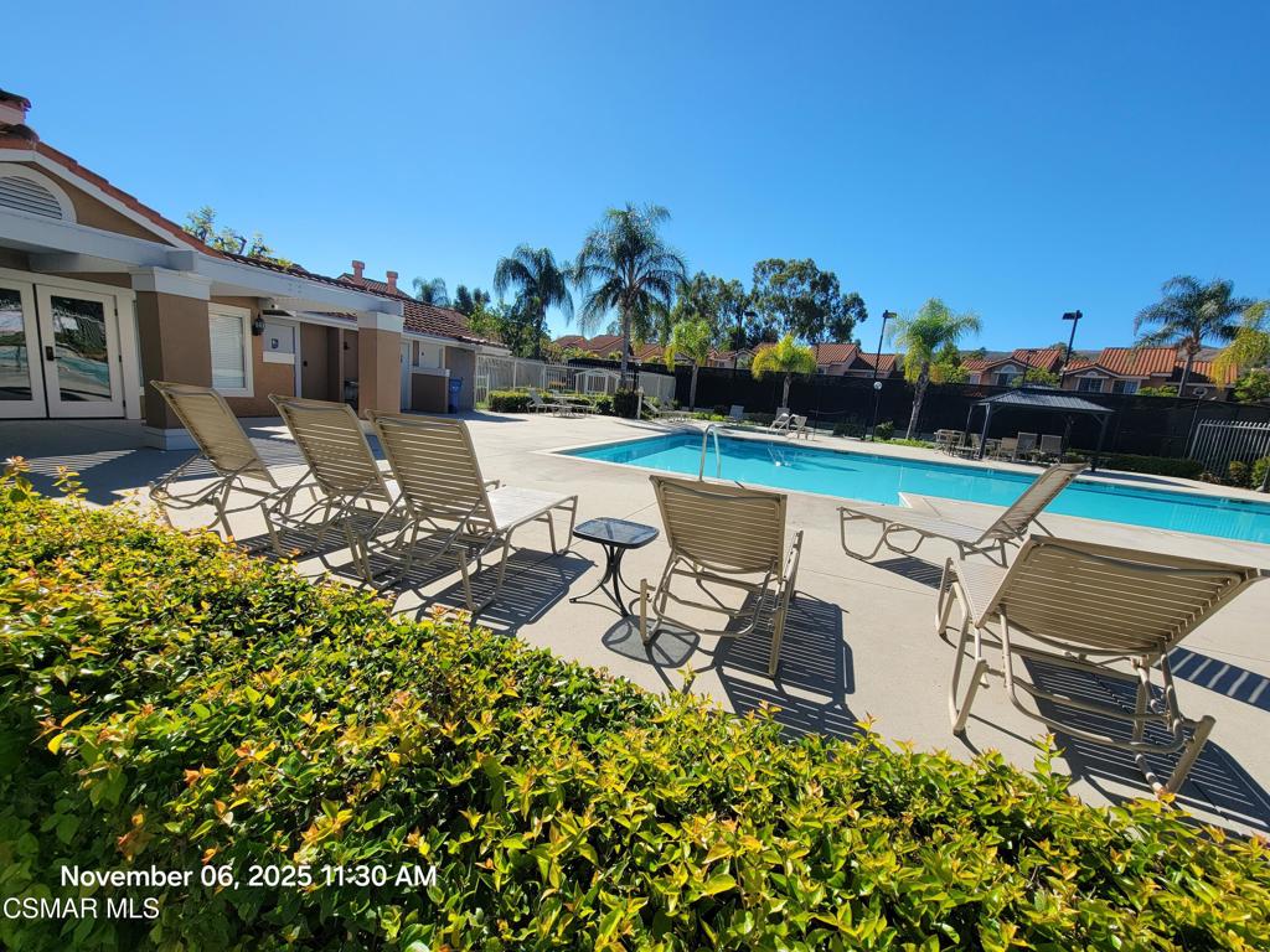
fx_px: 477
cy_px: 476
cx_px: 635
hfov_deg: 106.2
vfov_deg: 89.9
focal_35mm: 13
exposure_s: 1/1606
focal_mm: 2.2
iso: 50
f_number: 2.2
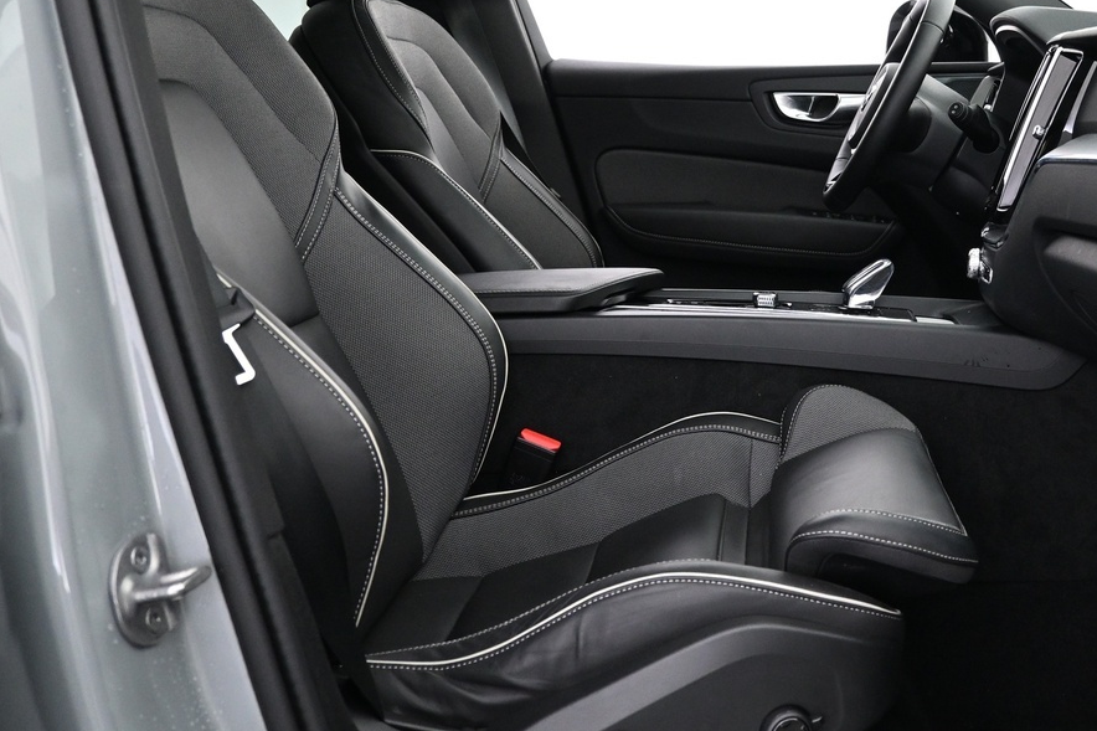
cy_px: 240
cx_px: 903
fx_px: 1340
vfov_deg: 30.3
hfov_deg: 42.2
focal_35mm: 44
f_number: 3.5
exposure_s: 1/25
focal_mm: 16
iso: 1600
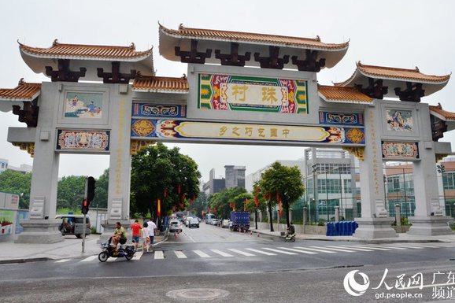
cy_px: 148
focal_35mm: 28
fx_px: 354
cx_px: 235
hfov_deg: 65.5
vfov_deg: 46.4
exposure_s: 1/800
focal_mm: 18
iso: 2000
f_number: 14
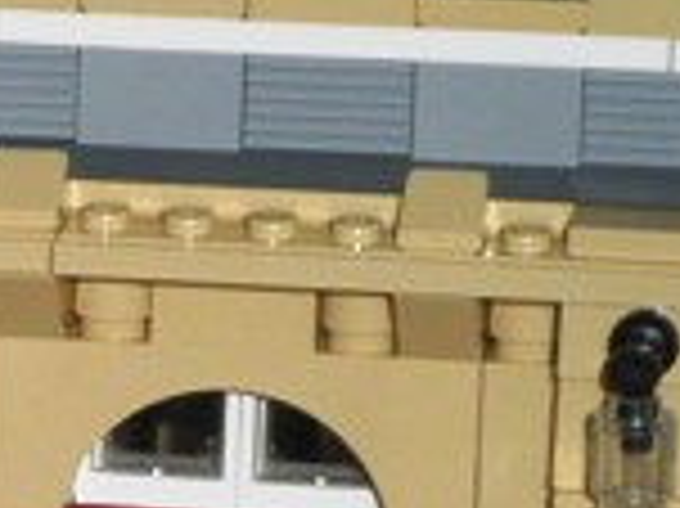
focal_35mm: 368
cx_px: -558
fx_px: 7223
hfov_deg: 5.3
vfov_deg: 4.0
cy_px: 773
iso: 160
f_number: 4.9
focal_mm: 15.4
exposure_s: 1/100
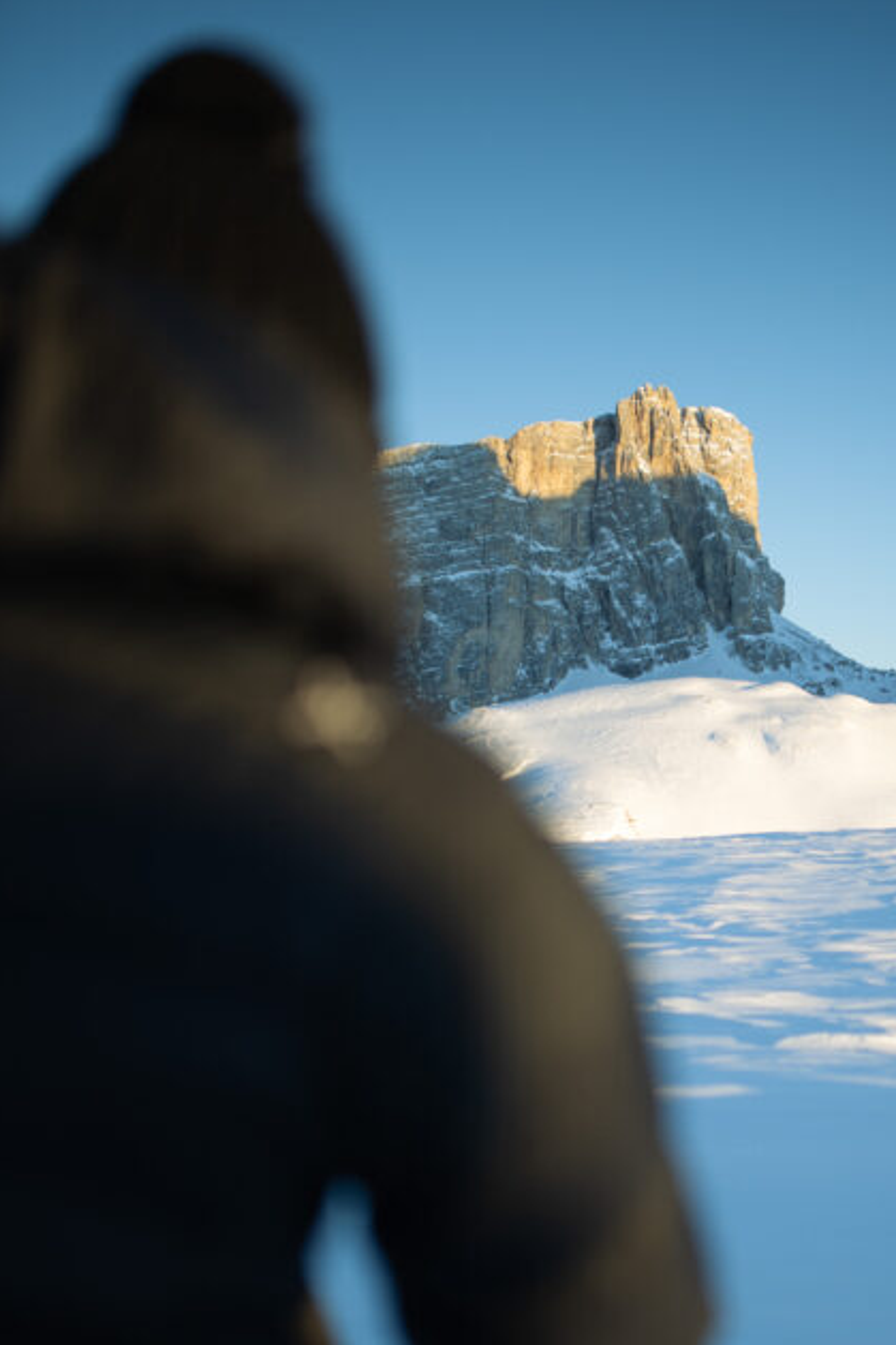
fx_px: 2129
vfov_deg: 34.7
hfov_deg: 23.4
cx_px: 709
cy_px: 917
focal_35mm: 57
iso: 100
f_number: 1.4
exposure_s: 1/2500
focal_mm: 35
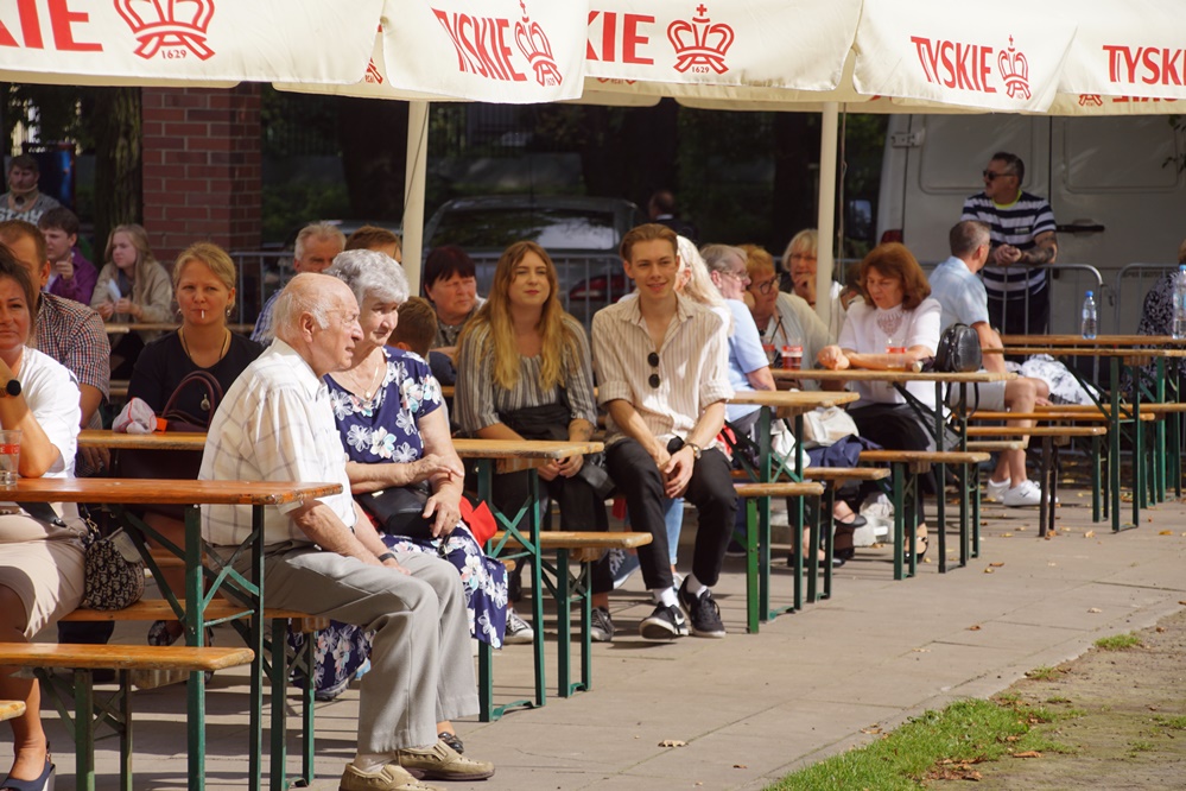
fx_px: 4941
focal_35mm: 150
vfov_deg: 9.1
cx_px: 593
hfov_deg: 13.7
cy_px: 396
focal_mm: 100
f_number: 7.1
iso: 100
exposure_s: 1/250
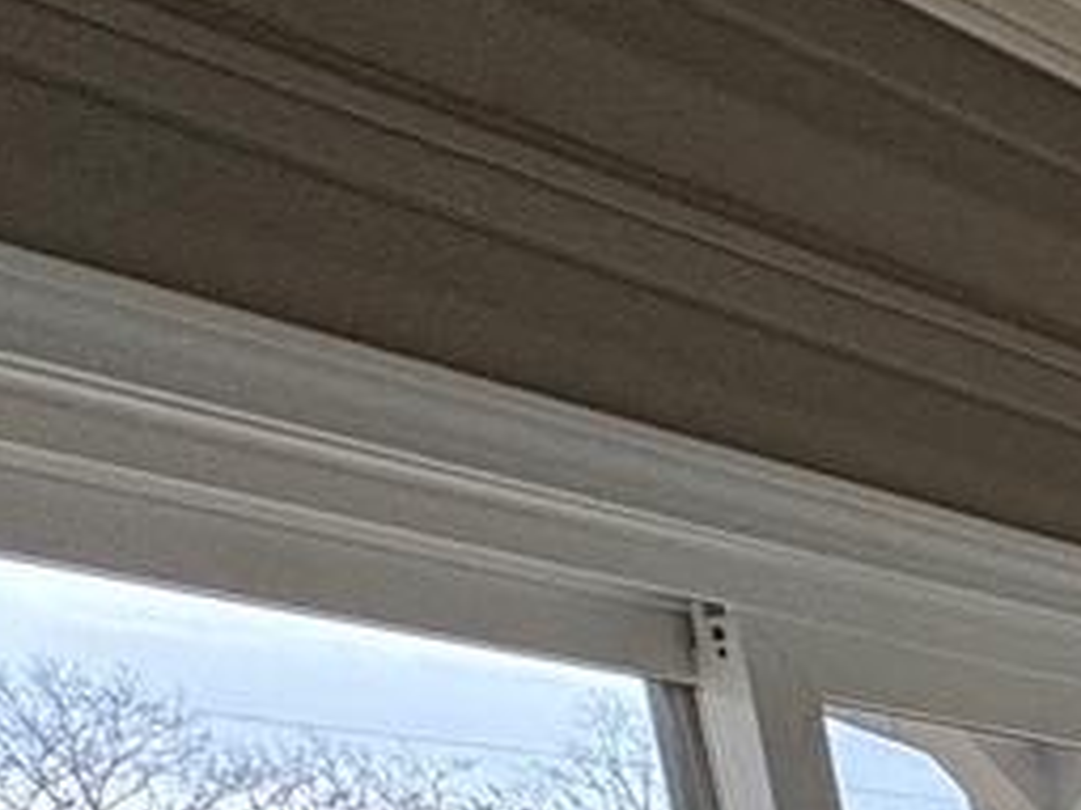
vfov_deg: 14.1
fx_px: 2466
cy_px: 1824
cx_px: 2760
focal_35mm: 79
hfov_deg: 14.0
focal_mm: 2.22
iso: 100
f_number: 2.2
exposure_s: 1/120
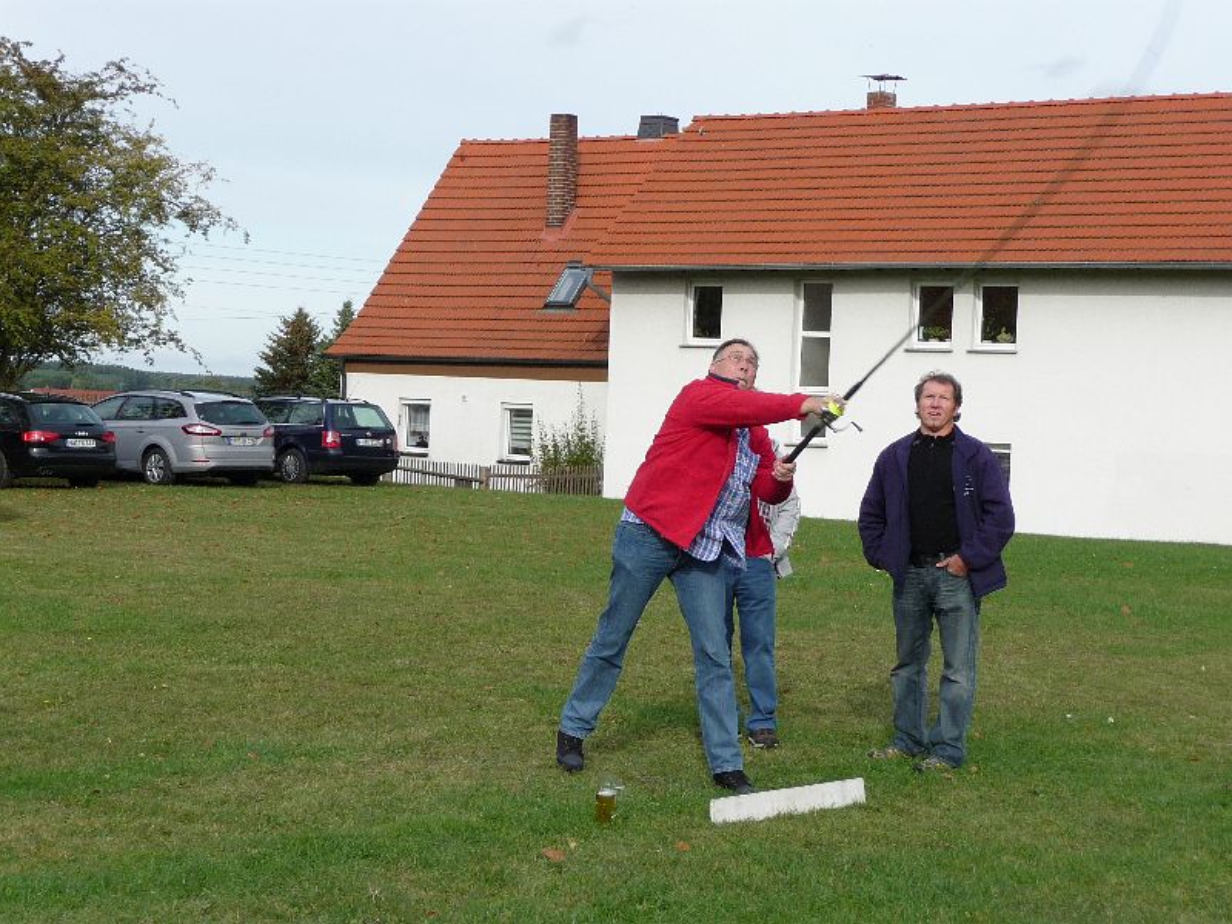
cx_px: 616
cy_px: 462
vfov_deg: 20.4
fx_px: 2563
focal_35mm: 72
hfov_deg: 27.0
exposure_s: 1/320
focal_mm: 12.2
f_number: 4.6
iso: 100
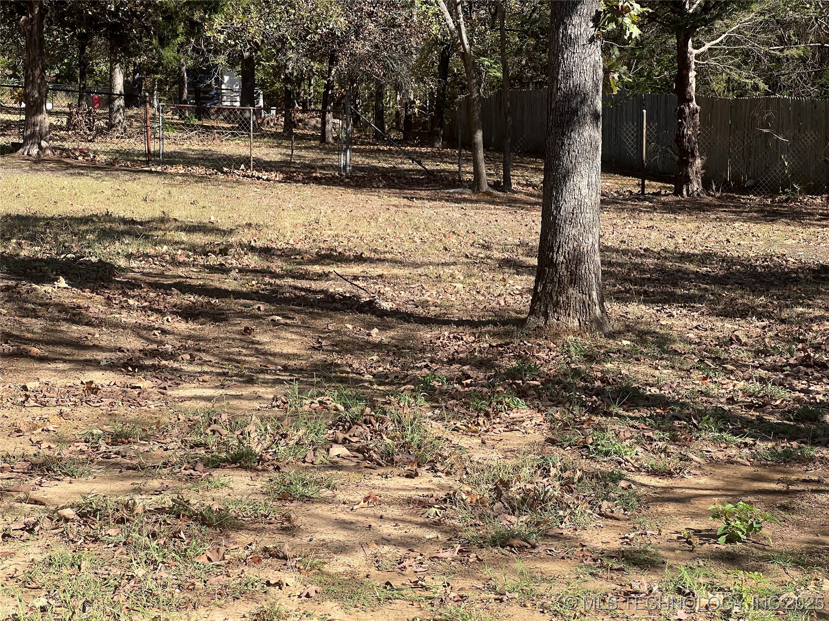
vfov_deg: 19.1
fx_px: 1844
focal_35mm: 77
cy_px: 310
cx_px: 414
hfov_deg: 25.3
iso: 32
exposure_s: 1/309
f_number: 2.8
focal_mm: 9
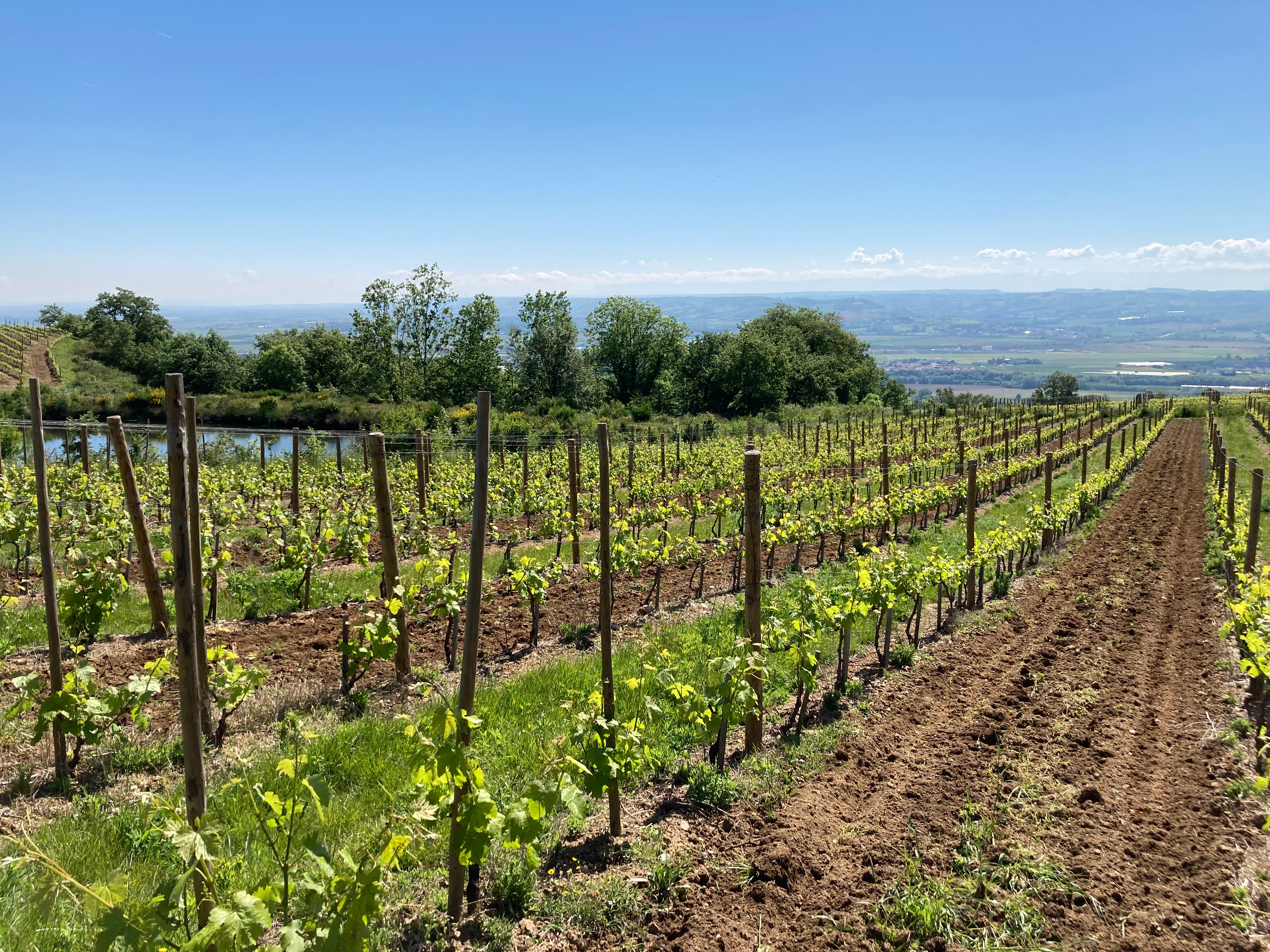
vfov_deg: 49.7
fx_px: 1027
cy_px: 476
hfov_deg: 63.4
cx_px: 635
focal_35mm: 28
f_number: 1.8
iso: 20
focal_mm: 3.99
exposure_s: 1/2667
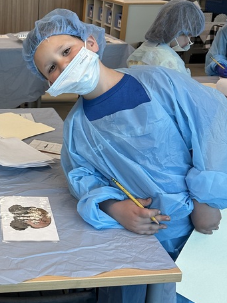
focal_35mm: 54
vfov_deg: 35.2
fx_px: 472
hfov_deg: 25.1
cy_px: 101
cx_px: -23
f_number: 1.78
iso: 80
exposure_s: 1/150
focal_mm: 6.86
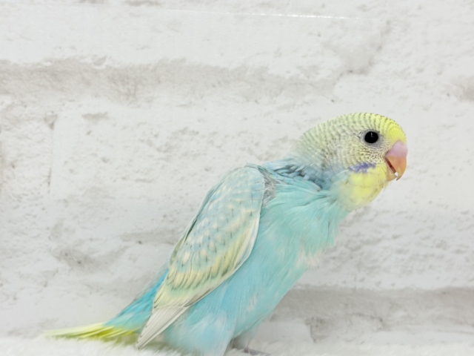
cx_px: 237
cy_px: 178
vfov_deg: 28.0
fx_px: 712
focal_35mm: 52
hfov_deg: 36.8
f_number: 1.6
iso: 80
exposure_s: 1/100
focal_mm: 5.96
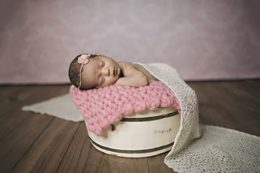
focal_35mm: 35
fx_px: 253
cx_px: 130
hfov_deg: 54.5
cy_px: 86
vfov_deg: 37.8
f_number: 1.8
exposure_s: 1/250
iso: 250
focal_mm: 35
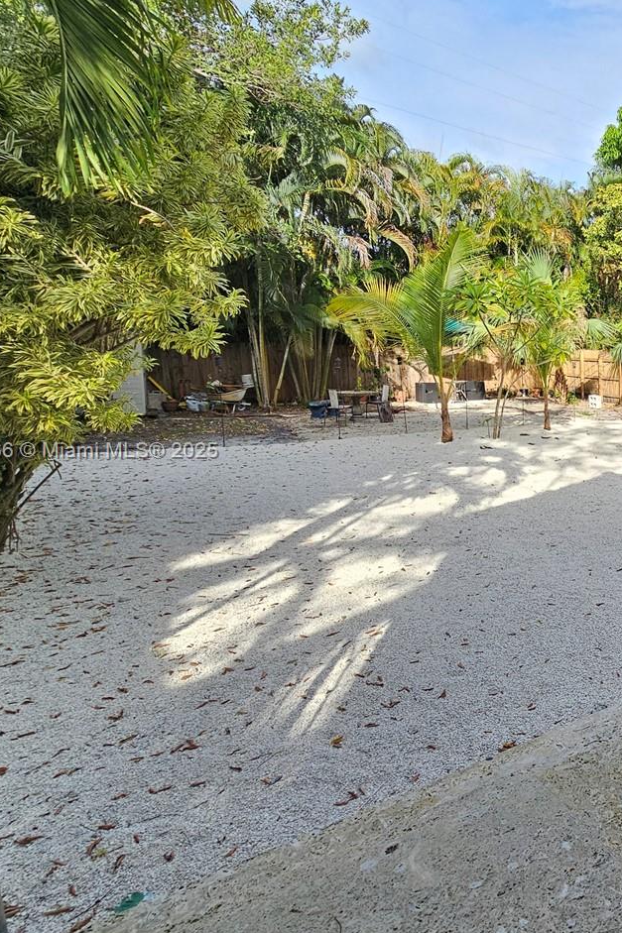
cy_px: 452
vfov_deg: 76.1
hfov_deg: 42.4
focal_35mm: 23
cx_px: 694
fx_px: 596
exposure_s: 1/425
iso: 50
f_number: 2.2
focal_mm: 2.2
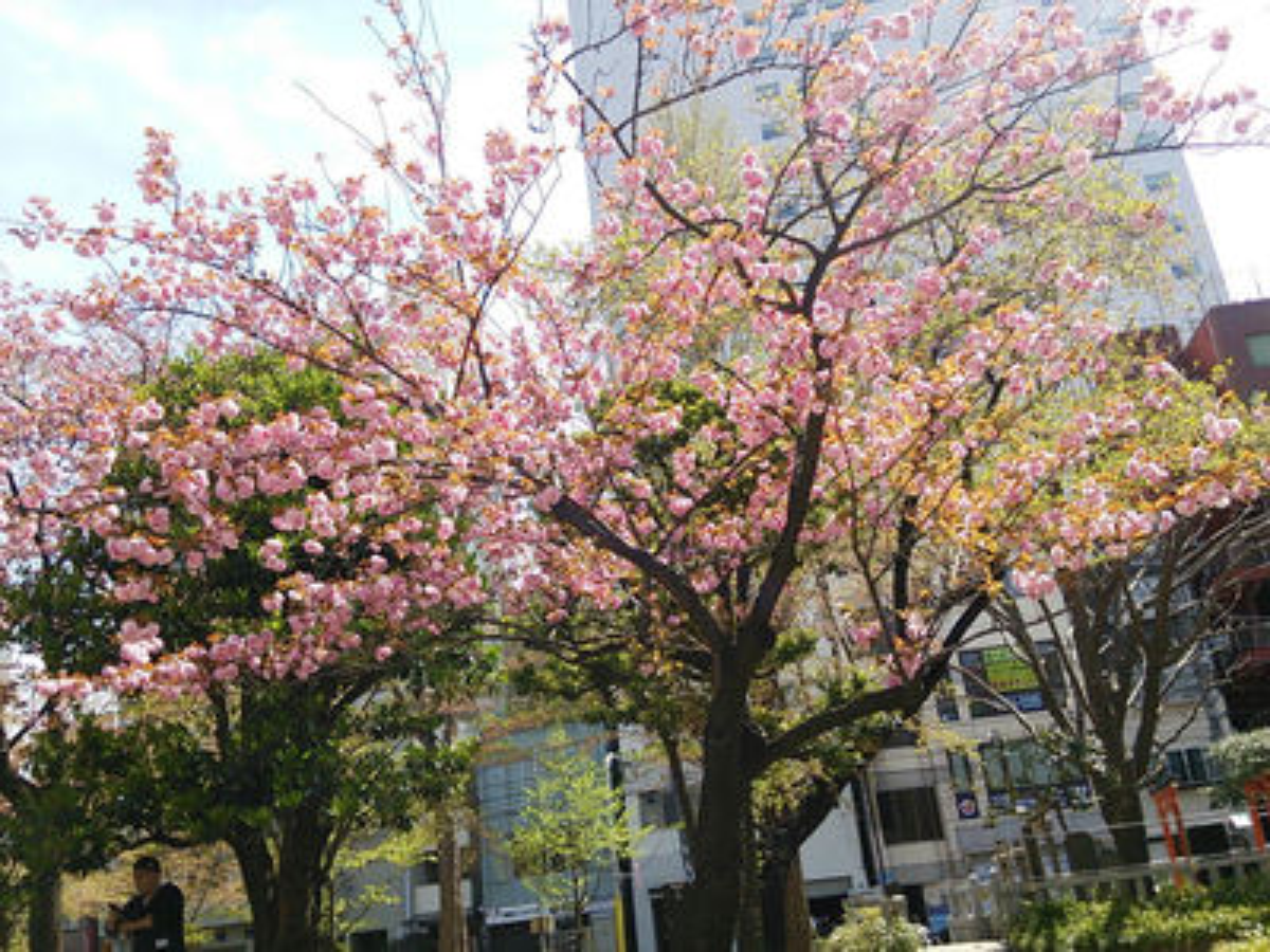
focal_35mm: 30
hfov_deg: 60.0
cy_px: 476
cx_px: 635
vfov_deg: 46.8
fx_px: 1101
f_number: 1.94
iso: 40
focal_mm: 4.06
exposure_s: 1/857
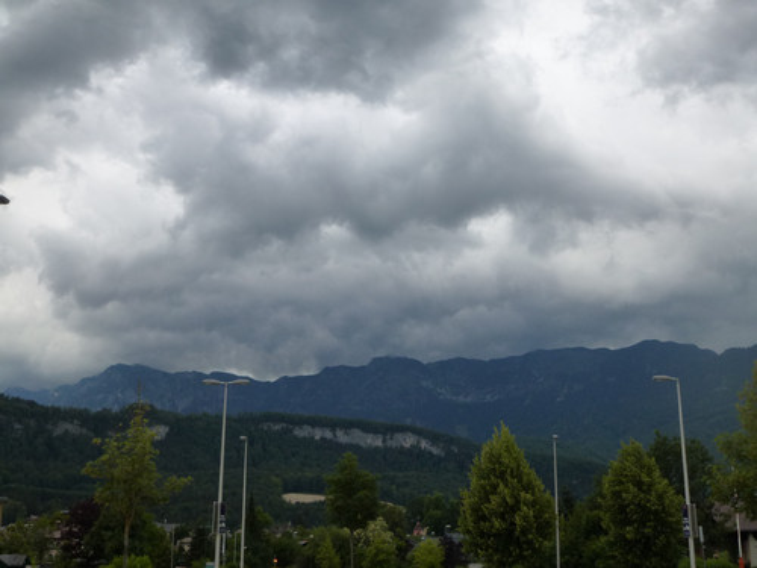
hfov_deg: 43.9
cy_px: 284
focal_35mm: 43
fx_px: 940
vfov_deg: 33.6
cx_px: 378
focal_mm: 7.4
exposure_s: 1/160
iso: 160
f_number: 3.9
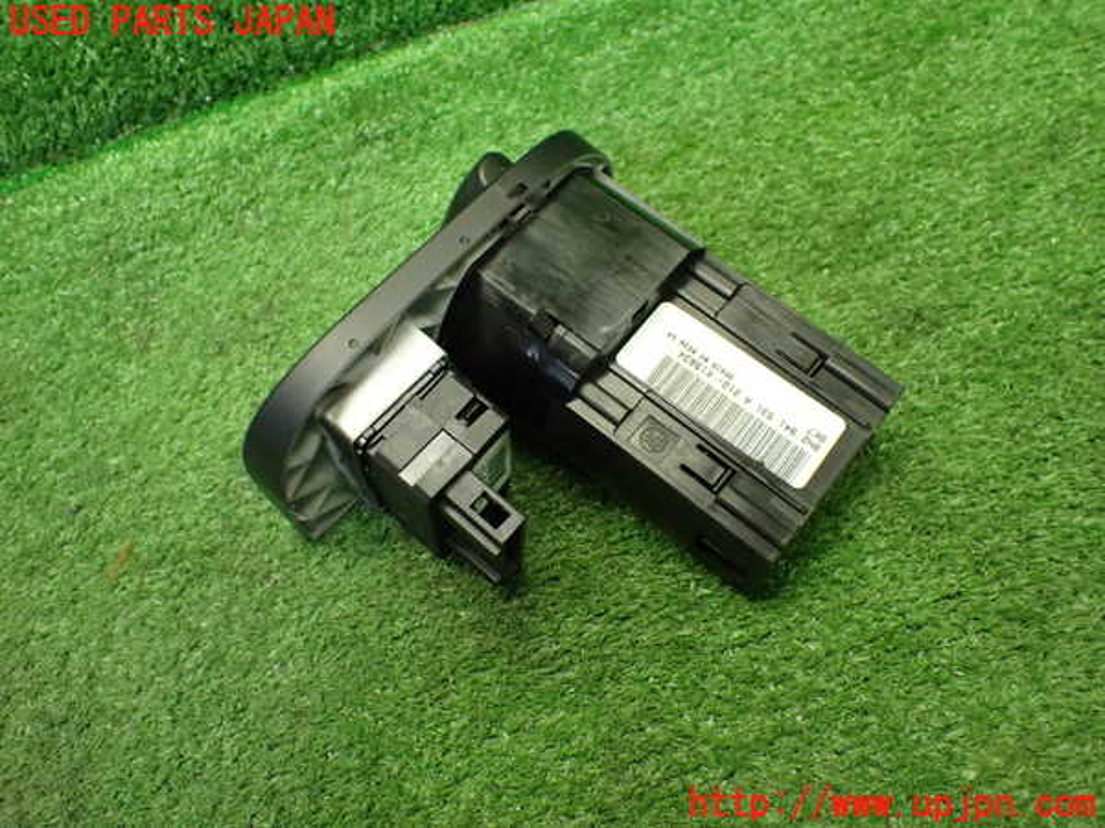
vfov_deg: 46.8
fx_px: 958
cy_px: 414
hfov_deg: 60.0
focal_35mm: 30
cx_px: 552
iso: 800
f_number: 2.3
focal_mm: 5.4
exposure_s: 1/125
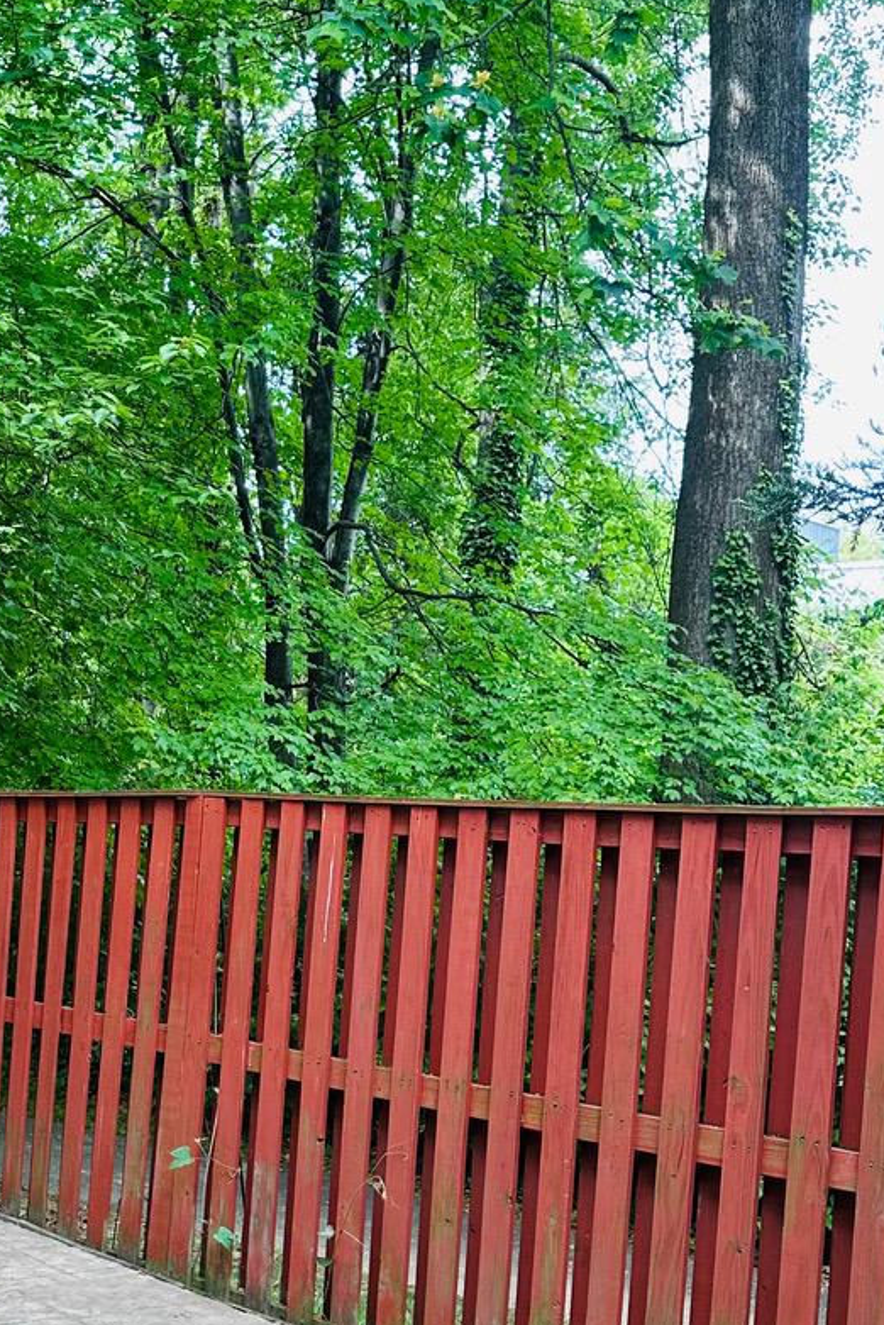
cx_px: -22
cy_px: 739
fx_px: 1803
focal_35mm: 49
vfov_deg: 40.3
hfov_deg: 26.0
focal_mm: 6.86
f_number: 1.78
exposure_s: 1/216
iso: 64
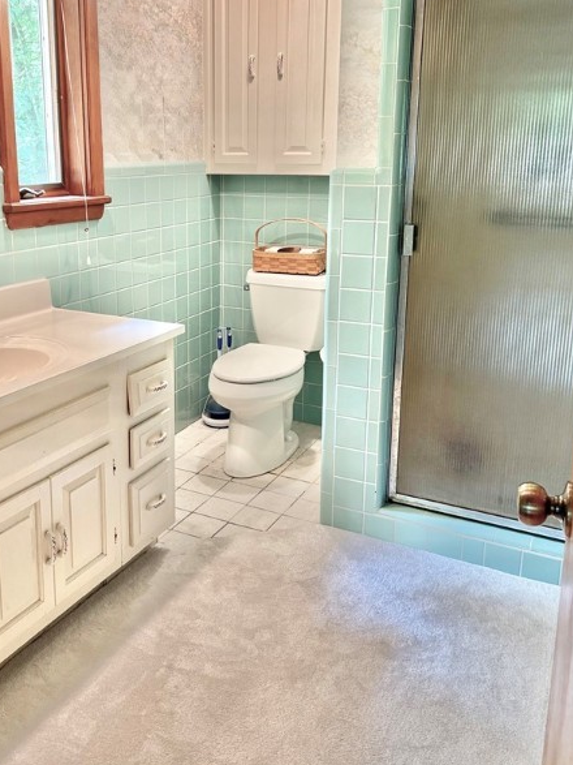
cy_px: 313
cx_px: 215
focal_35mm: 34
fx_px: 751
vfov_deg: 53.7
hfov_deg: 41.5
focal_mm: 5.96
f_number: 1.6
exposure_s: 1/60
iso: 100
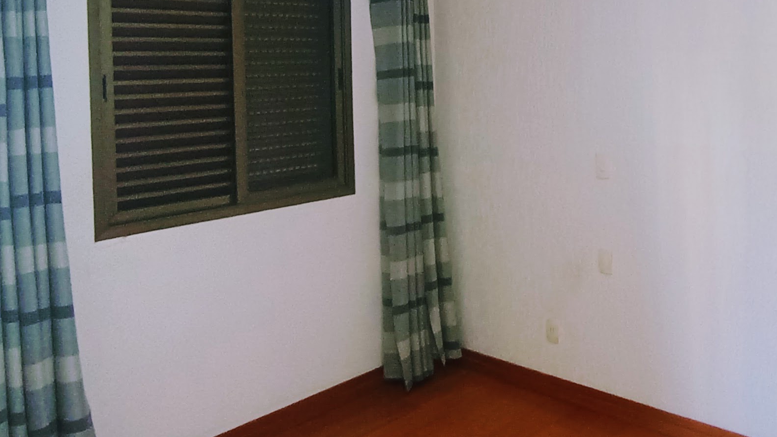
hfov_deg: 52.7
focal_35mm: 36
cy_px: 77
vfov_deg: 31.8
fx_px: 742
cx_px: 590
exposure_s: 1/30
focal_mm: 1.65
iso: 263
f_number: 2.2
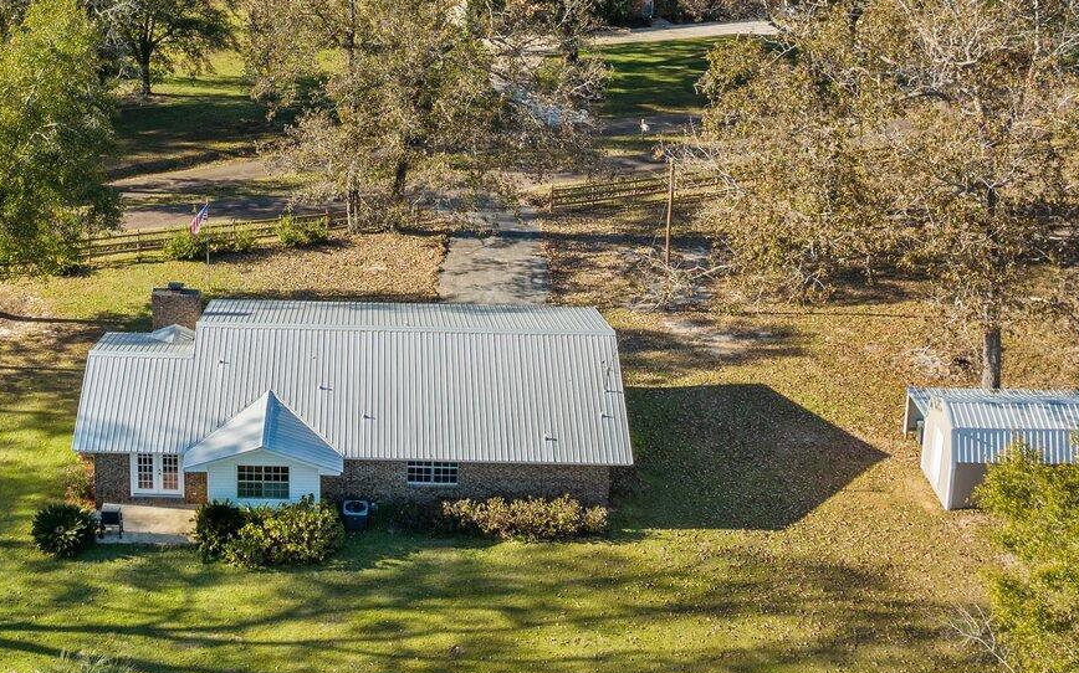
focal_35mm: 60
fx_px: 1764
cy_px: -88
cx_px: 295
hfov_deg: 33.5
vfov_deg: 20.5
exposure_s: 1/320
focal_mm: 12.29
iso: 100
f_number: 4.5
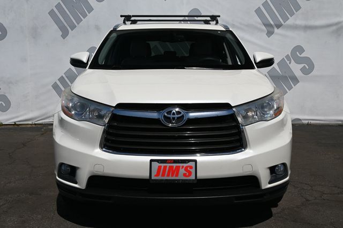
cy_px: 114
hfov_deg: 47.2
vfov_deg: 32.4
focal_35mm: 41
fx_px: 393
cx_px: 172
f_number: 8
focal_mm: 27.5
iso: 100
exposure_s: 1/500
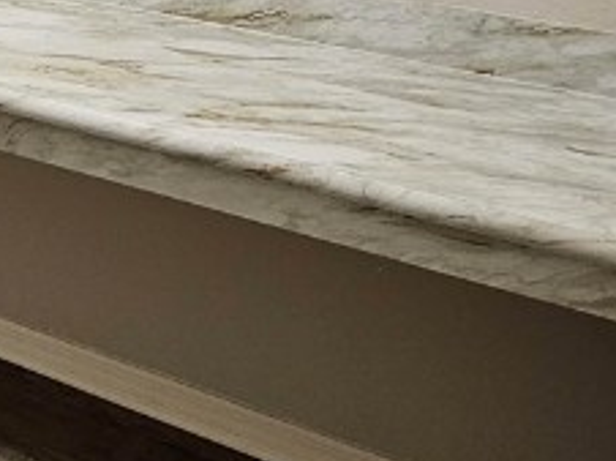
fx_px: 1049
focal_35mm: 59
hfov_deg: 24.4
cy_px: -11
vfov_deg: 23.6
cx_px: -341
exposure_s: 1/60
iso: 160
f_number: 2.2
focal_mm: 2.2
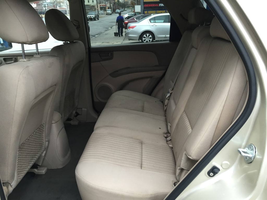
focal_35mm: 29
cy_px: 100
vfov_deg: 48.2
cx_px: 134
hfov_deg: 61.7
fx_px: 224
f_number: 2.2
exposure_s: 1/30
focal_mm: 4.15
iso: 50
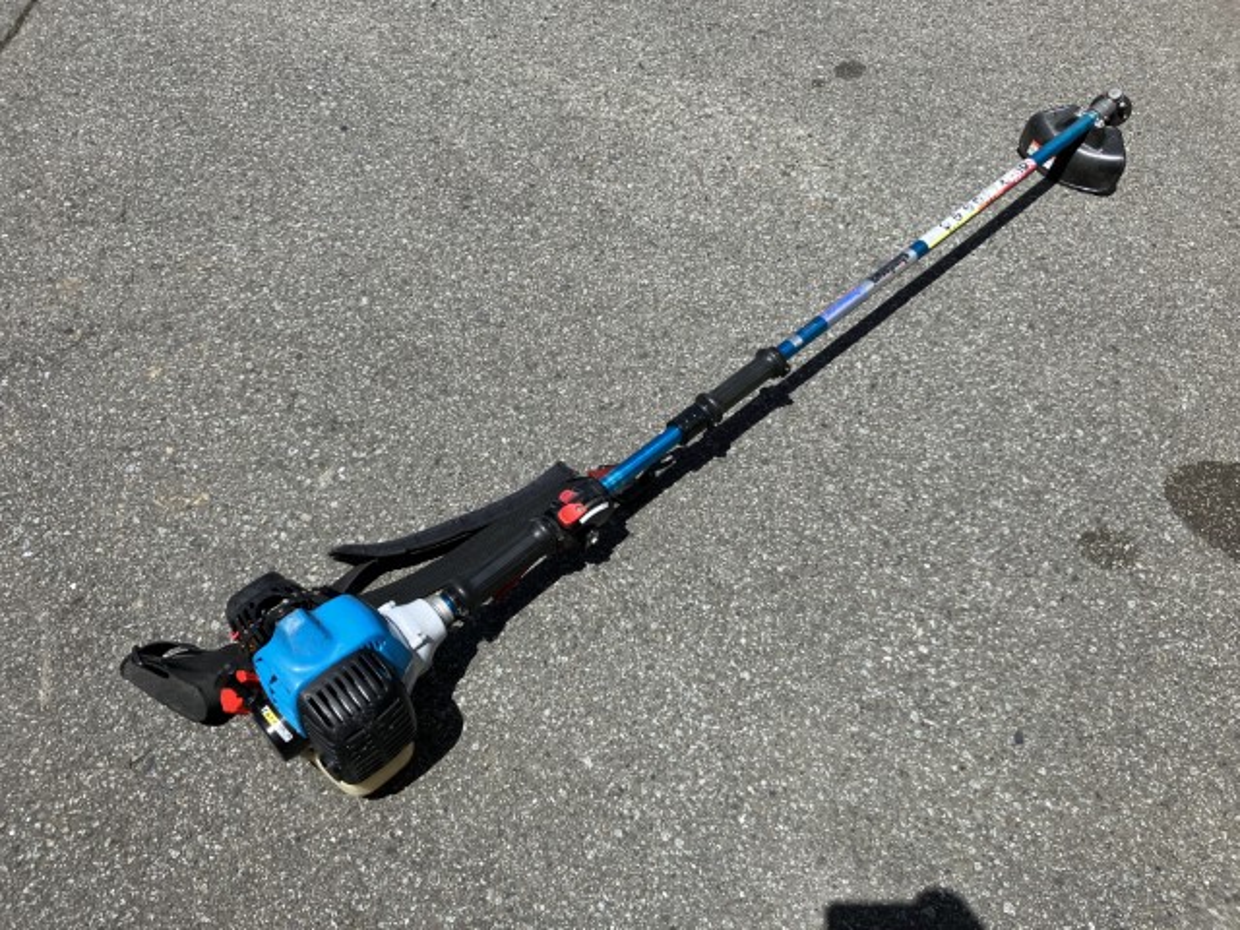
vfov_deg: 49.7
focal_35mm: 28
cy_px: 465
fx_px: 1003
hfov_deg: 63.4
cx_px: 620
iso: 32
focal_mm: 3.99
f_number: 1.8
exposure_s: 1/2315
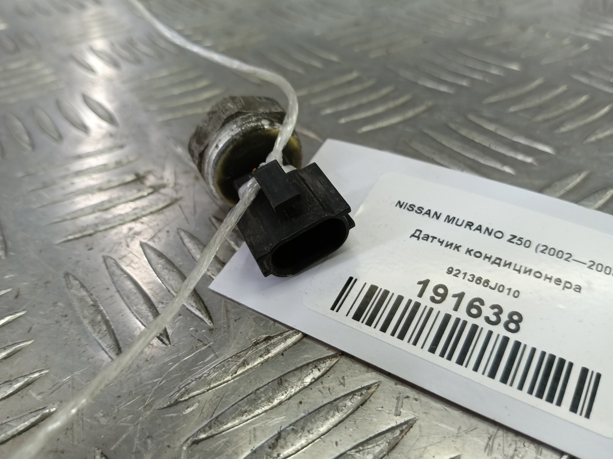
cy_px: 230
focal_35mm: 27
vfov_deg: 51.4
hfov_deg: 65.3
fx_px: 478
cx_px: 306
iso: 93
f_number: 1.6
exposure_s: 1/50
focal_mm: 4.11
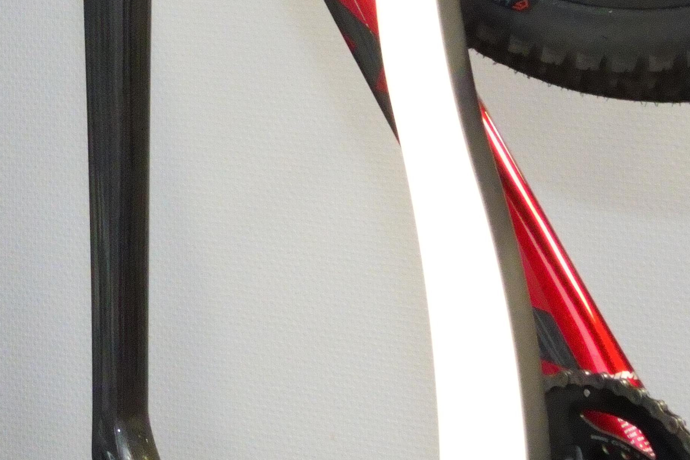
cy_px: -417
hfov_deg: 11.8
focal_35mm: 165
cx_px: -427
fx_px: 3163
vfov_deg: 8.0
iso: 6400
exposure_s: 1/60
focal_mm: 43
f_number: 13
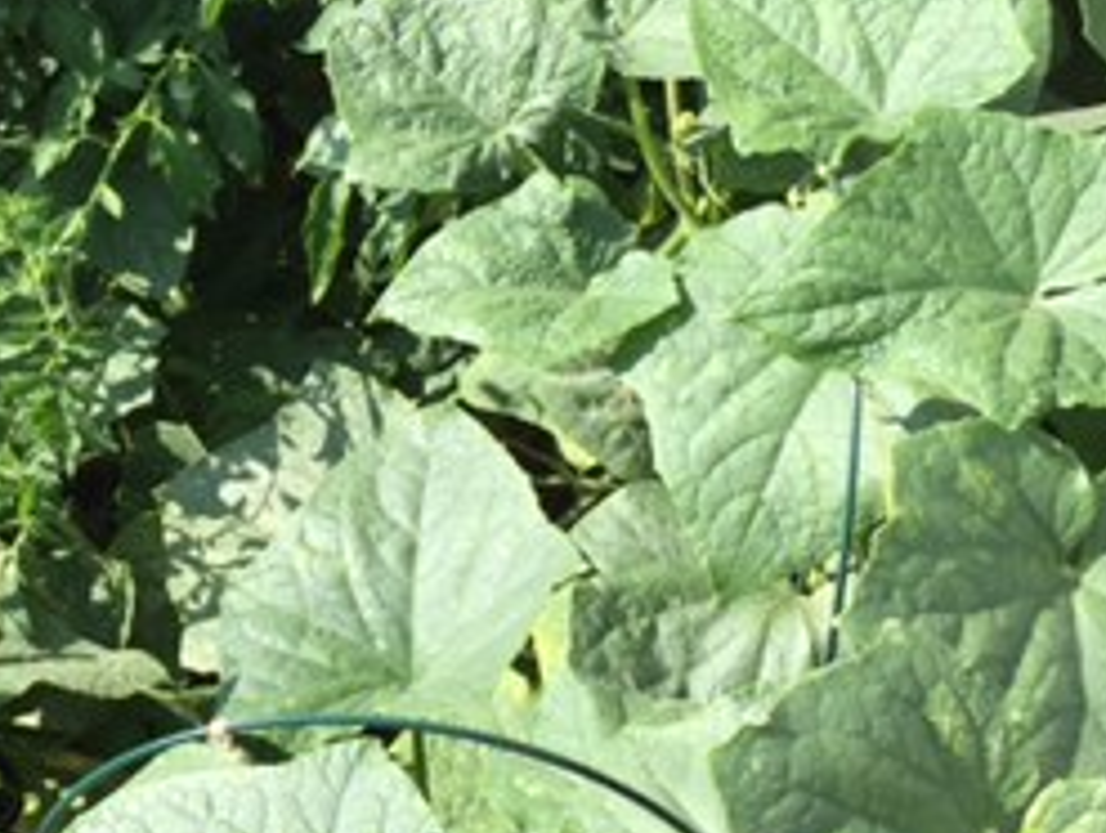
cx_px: 63
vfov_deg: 19.6
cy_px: 255
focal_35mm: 75
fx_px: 2400
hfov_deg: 25.0
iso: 32
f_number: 2.2
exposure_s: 1/898
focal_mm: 4.15
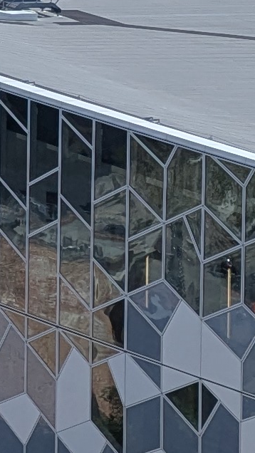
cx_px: -624
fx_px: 2018
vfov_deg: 12.3
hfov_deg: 6.4
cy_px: -200
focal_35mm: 168
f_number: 1.85
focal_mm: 6.81
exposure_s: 1/2358
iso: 44
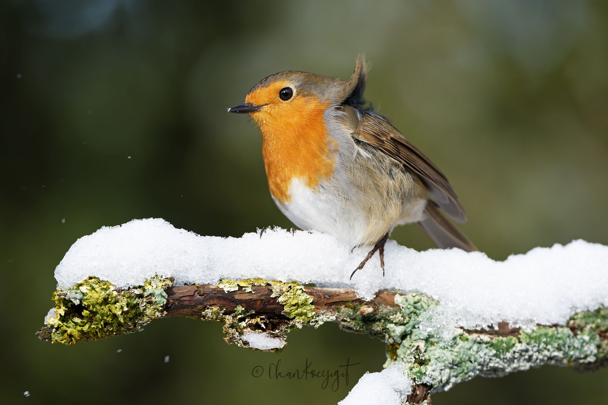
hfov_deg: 2.7
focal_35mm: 750
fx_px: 12666
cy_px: 202
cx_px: 304
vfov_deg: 1.8
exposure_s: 1/1250
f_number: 6.3
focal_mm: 500
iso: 500
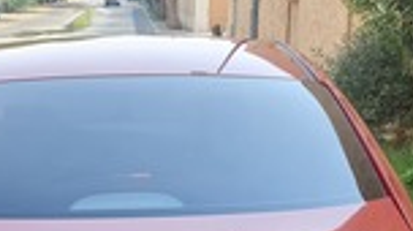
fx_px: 897
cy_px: 406
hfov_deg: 25.8
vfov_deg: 13.3
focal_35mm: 82
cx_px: 151
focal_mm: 7
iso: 50
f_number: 1.8
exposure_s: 1/301
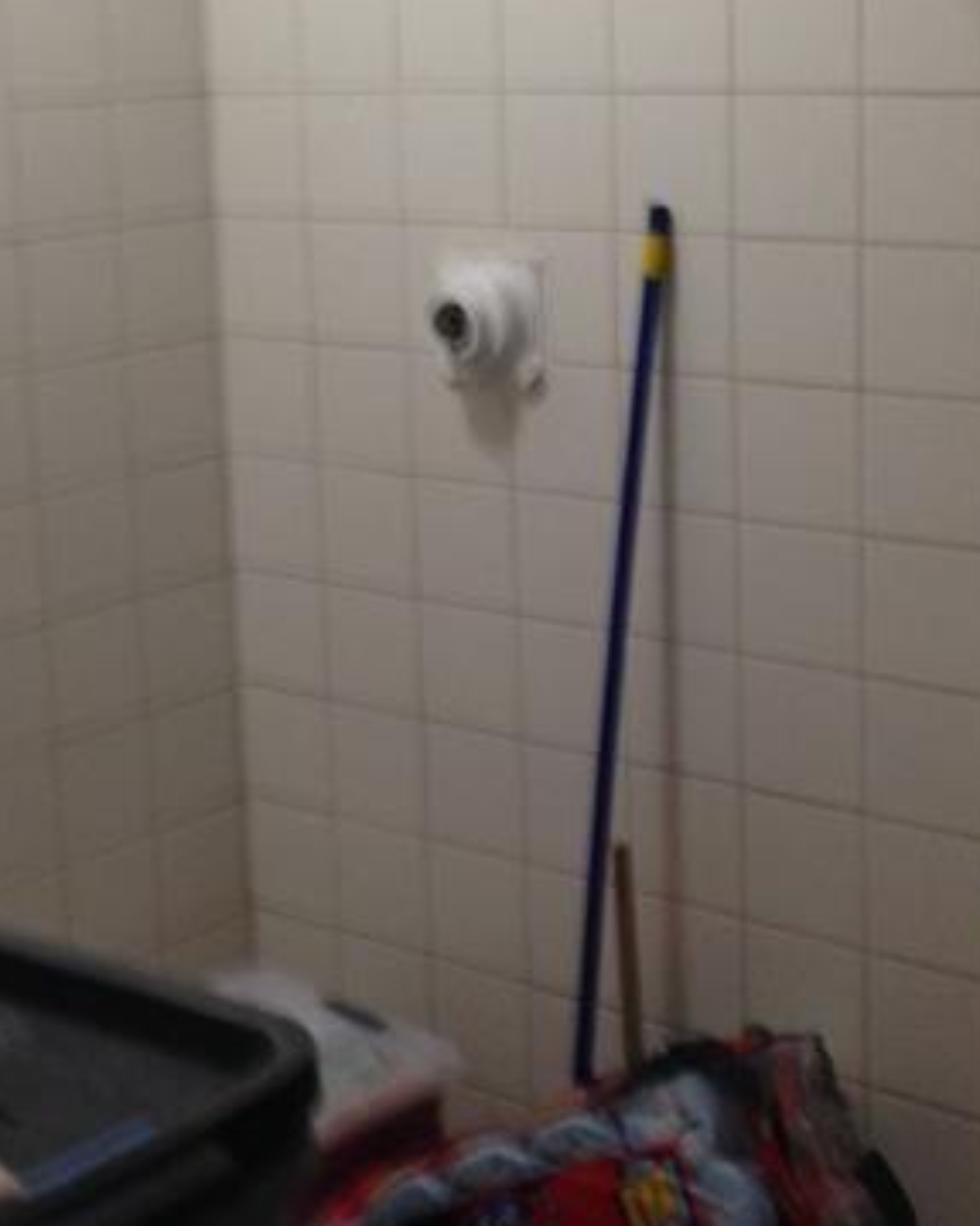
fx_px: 2503
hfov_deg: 22.1
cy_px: 396
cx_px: 423
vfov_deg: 27.3
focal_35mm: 69
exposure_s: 1/20
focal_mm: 4.12
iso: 160
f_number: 2.4
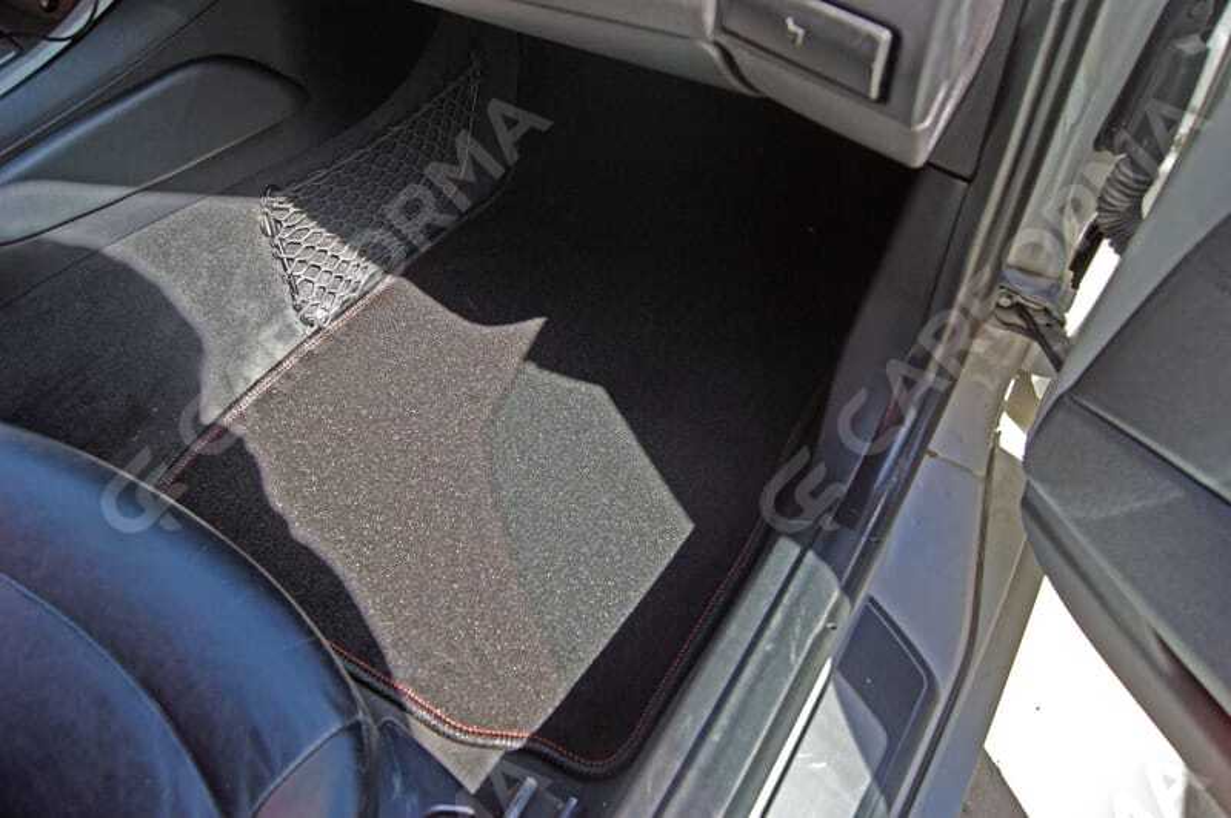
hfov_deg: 62.0
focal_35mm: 30
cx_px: 616
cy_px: 409
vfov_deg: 43.5
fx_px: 1025
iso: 100
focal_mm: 20
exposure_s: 1/50
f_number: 5.6
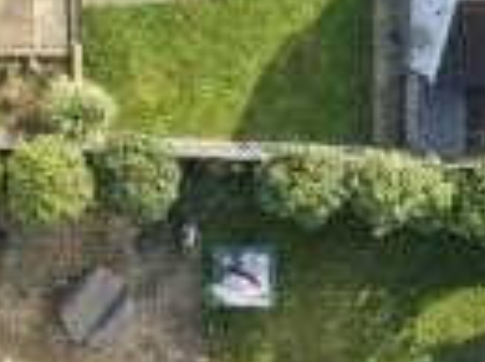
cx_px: -84
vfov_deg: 13.1
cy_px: -125
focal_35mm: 108
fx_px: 1510
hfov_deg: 17.5
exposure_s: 1/1600
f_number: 1.8
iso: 230
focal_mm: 8.7
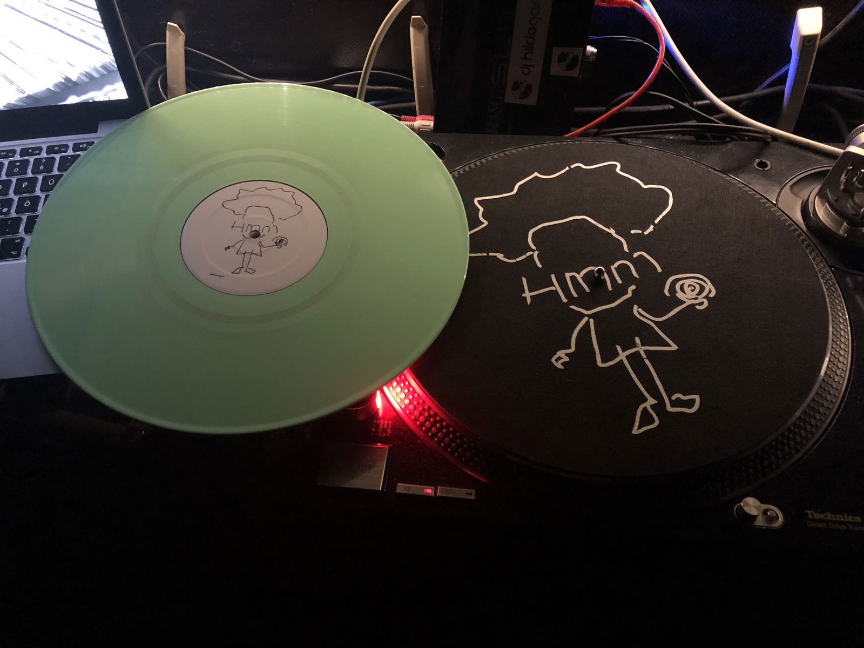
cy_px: 324
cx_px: 432
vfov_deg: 49.7
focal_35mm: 28
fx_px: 699
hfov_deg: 63.4
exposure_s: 1/5
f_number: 1.8
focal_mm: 4
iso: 100
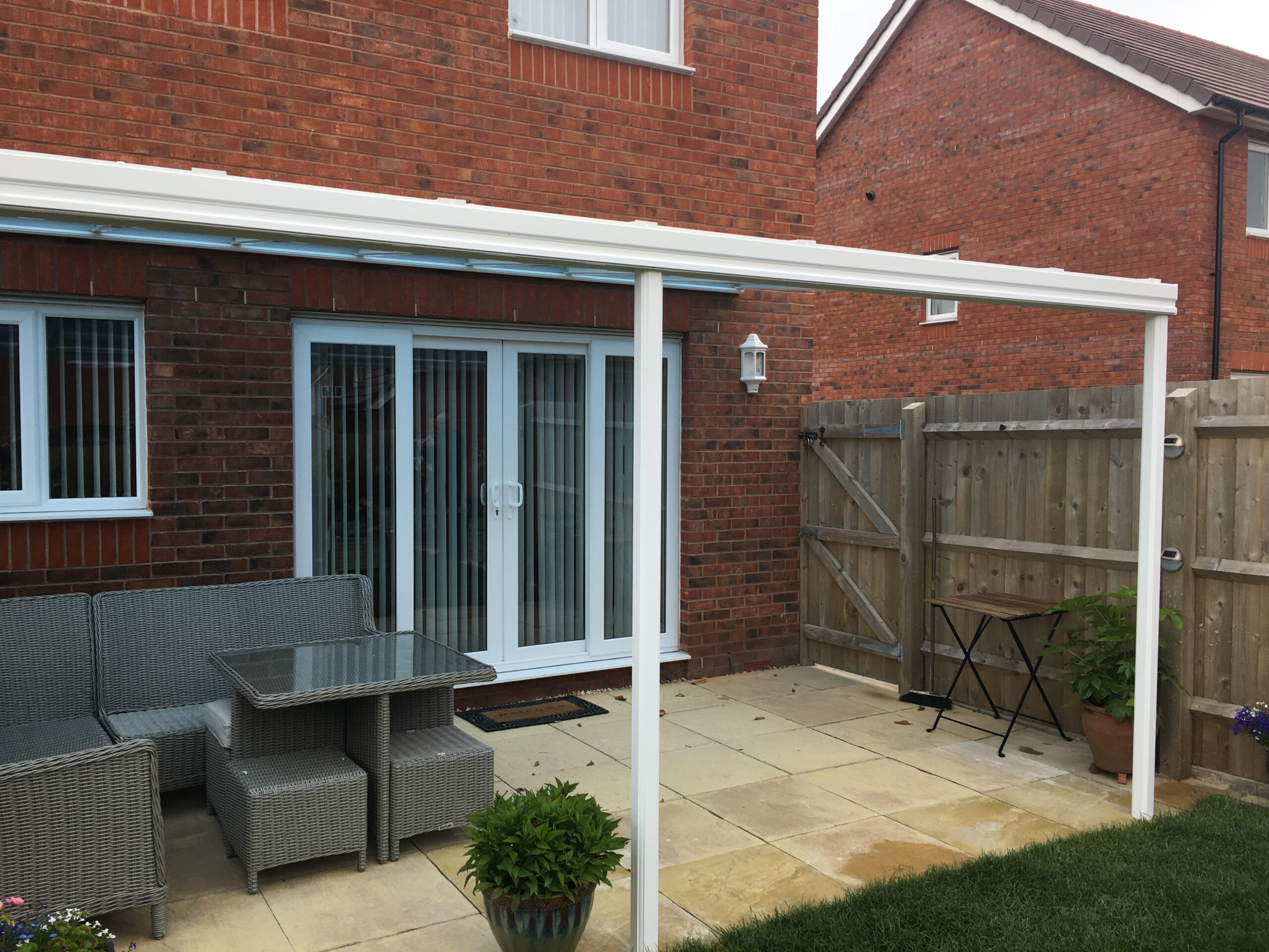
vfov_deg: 48.2
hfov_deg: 61.7
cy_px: 476
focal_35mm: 29
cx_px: 634
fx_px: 1063
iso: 25
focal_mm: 4.15
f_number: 2.2
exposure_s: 1/187
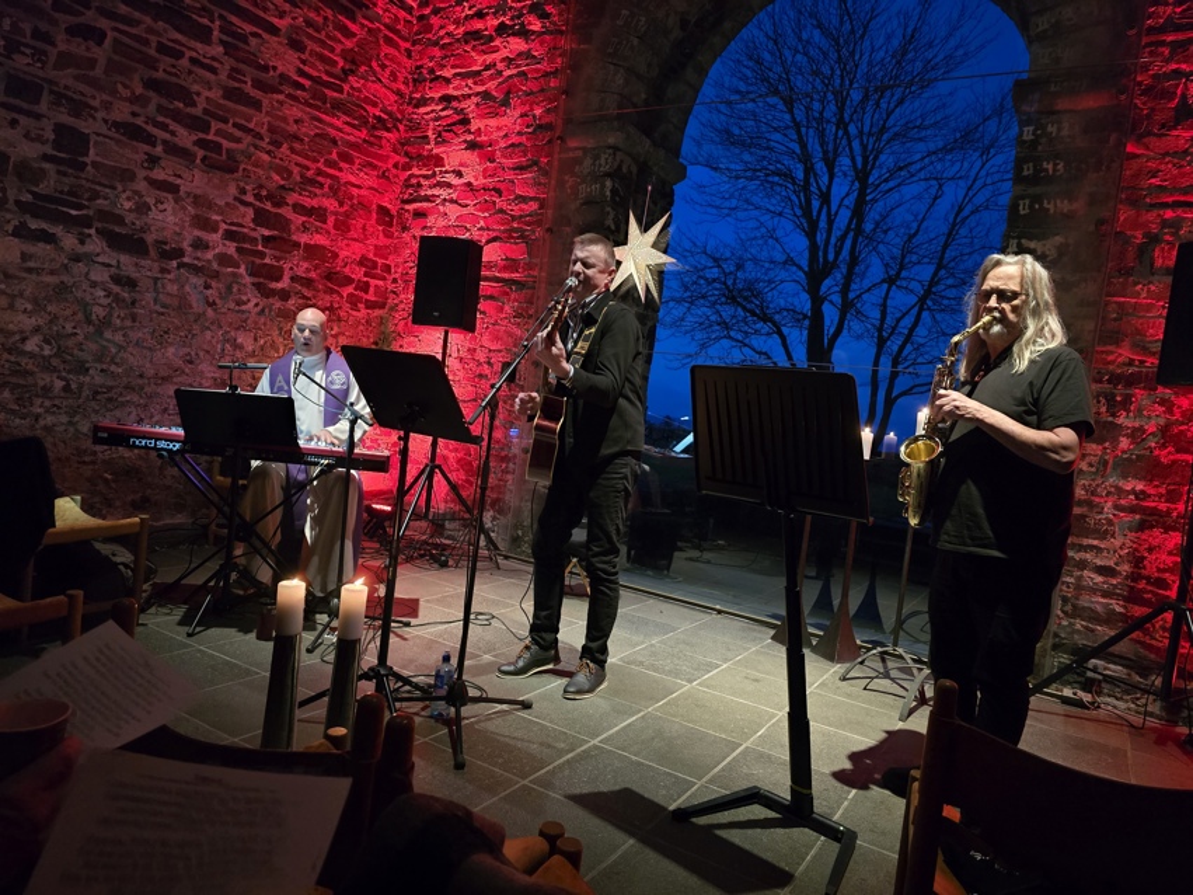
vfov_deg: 58.9
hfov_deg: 73.9
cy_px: 448
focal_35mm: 23
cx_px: 596
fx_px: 793
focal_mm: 6.3
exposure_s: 1/33.3
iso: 1600
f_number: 1.7
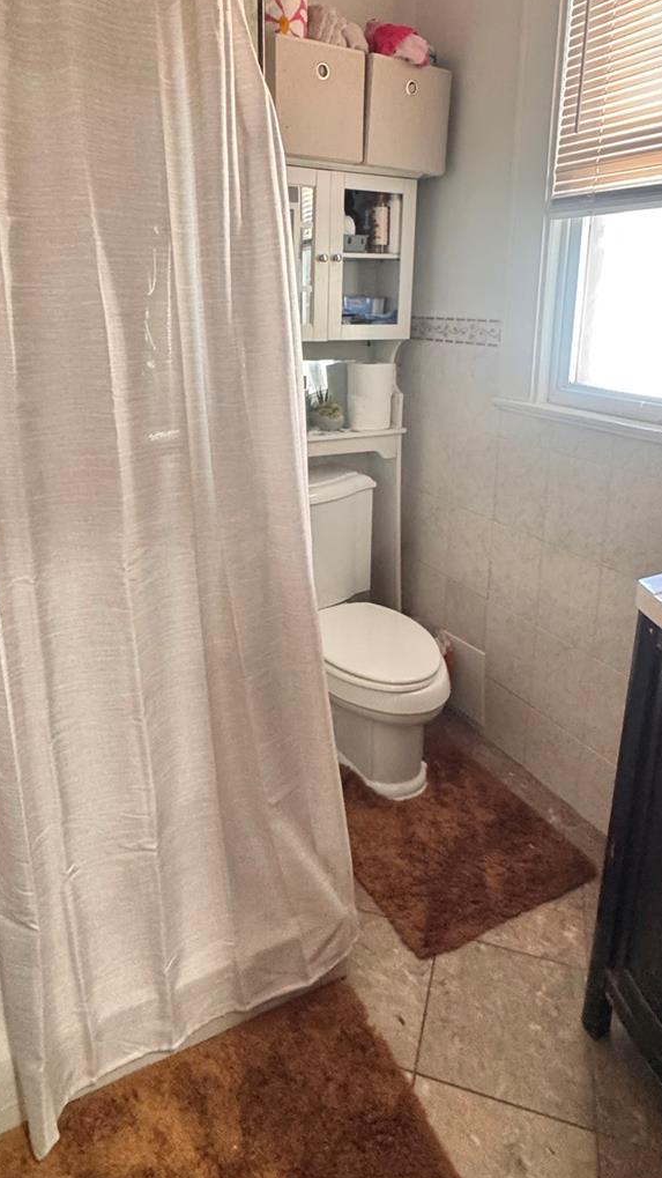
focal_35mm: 23
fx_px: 718
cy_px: 486
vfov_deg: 78.0
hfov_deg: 49.5
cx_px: 319
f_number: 2.2
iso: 640
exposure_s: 1/60
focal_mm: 2.22
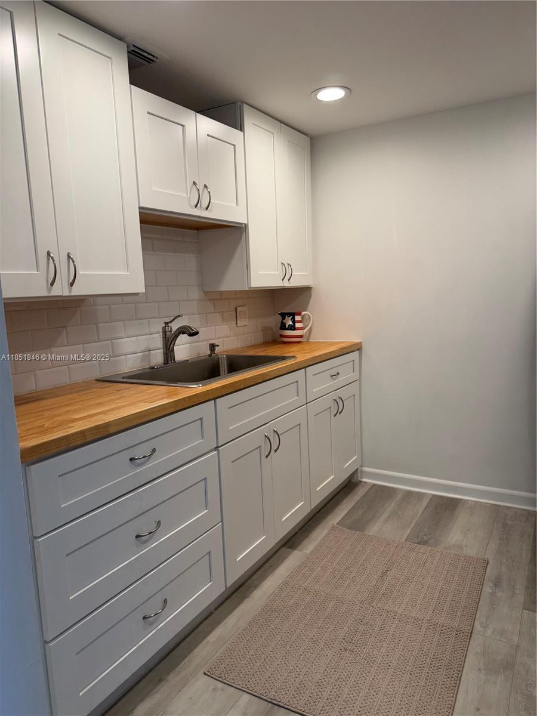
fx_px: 496
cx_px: 268
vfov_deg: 71.6
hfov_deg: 56.8
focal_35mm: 24
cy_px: 358
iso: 80
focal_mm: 6.76
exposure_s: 1/120
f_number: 1.78
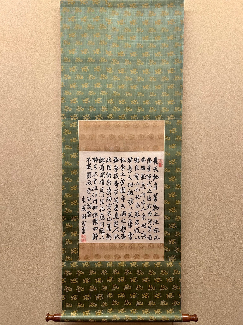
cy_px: 162
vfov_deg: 67.3
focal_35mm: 26
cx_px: 122
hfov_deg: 53.0
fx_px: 243
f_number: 1.5
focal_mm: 5.7
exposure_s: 1/120
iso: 100
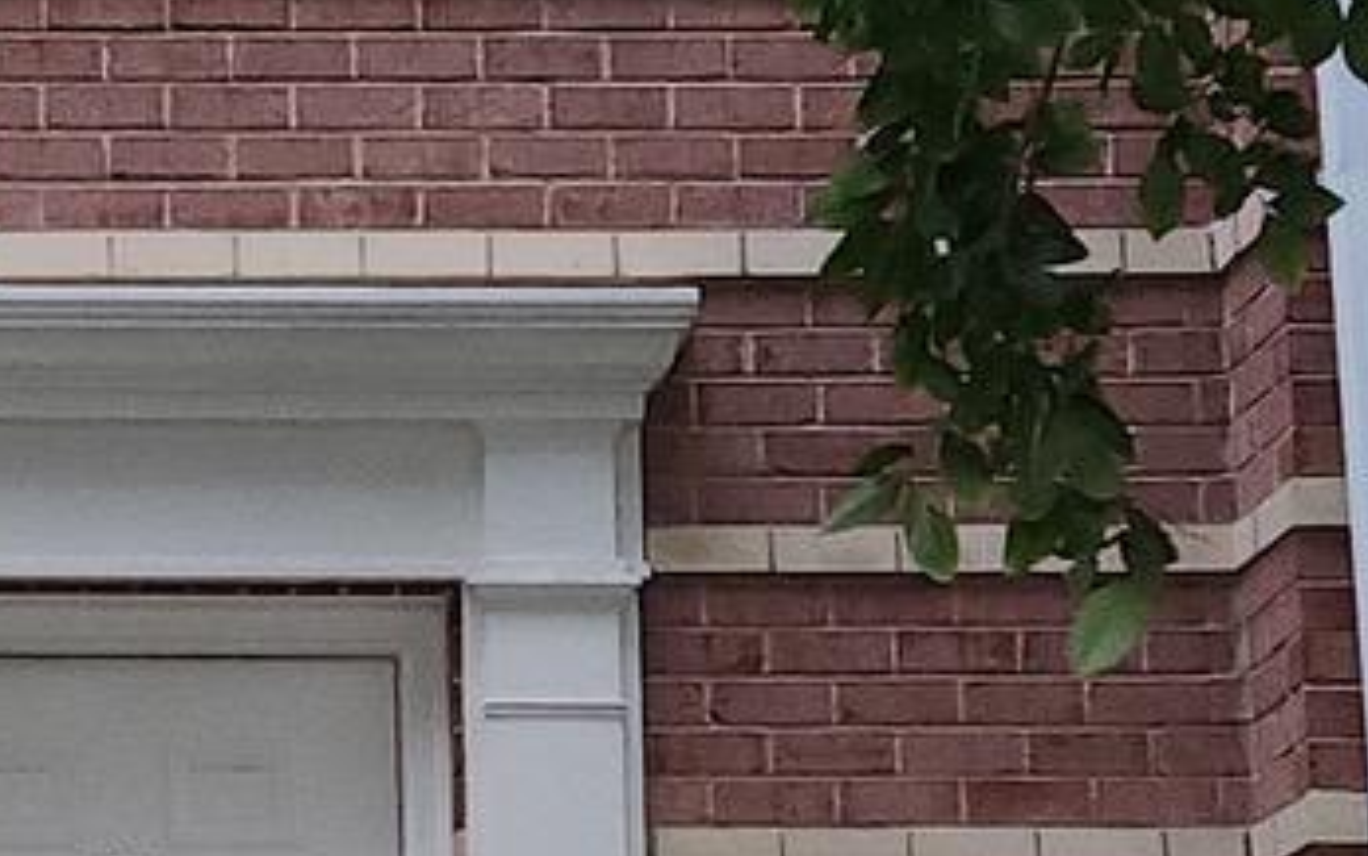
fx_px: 5370
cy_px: 678
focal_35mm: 144
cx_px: -114
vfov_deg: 9.1
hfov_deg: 14.2
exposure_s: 1/20
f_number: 1.8
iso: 160
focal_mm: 5.4
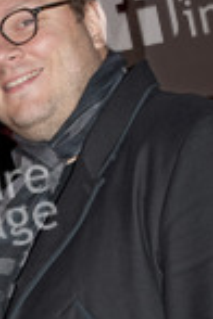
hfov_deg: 8.4
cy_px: 326
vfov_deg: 12.4
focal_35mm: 163
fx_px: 1447
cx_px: 10
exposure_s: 1/20
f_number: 5.3
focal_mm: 40
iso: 200
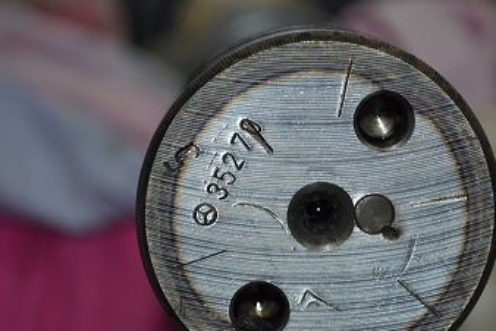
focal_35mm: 113
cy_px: 223
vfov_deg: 12.2
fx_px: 1554
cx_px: 321
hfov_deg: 18.1
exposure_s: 1/30
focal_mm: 55
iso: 280
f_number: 5.6
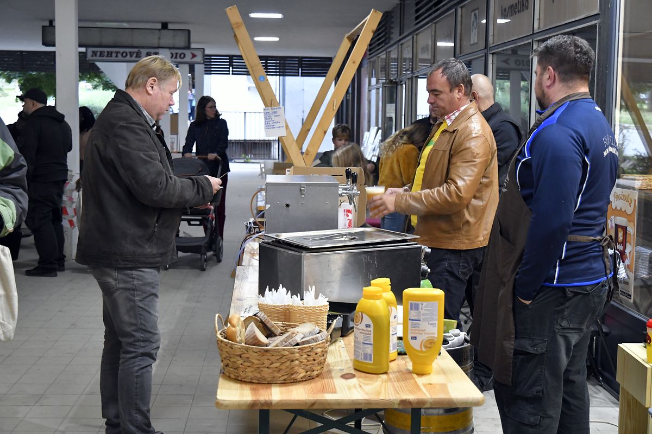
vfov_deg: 26.5
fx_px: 924
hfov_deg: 38.9
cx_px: 326
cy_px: 217
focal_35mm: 51
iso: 4000
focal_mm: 34
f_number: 4
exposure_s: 1/80
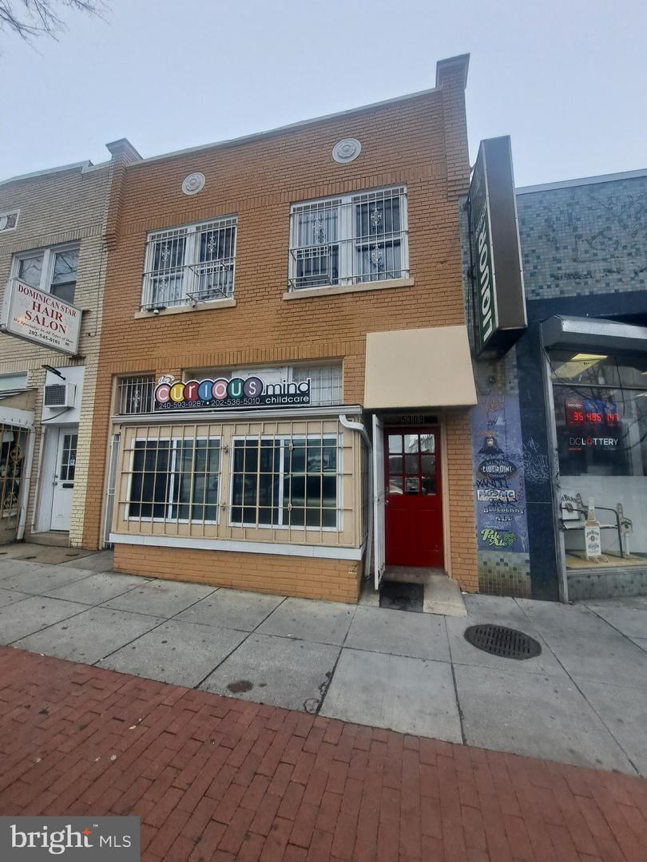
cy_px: 431
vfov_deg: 106.2
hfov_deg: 89.9
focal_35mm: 13
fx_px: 324
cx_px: 324
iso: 40
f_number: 2.2
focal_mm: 1.74
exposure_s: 1/1144
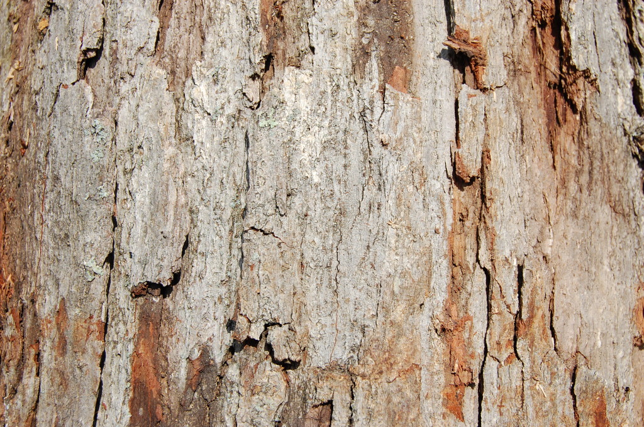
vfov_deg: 29.8
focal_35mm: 45
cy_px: 214
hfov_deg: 43.7
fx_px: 804
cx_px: 322
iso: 200
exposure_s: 1/400
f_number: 11
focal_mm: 30
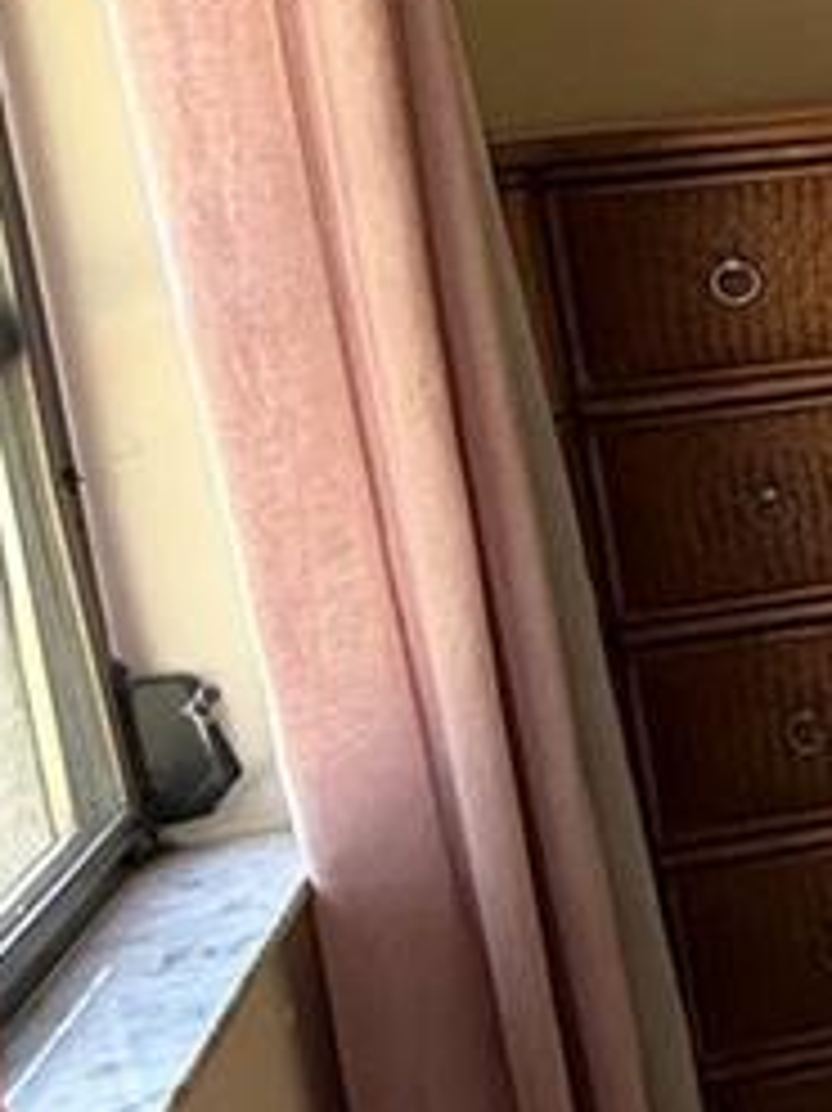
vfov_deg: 28.1
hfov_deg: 14.8
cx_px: 1929
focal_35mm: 68
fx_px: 2181
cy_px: 257
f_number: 2.2
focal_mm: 2.22
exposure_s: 1/60
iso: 250
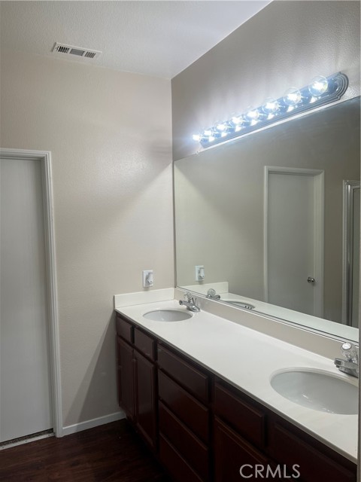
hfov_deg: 53.1
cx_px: 180
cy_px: 241
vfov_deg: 67.3
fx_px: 362
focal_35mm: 26
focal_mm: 5.7
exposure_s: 1/143
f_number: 1.5
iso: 32
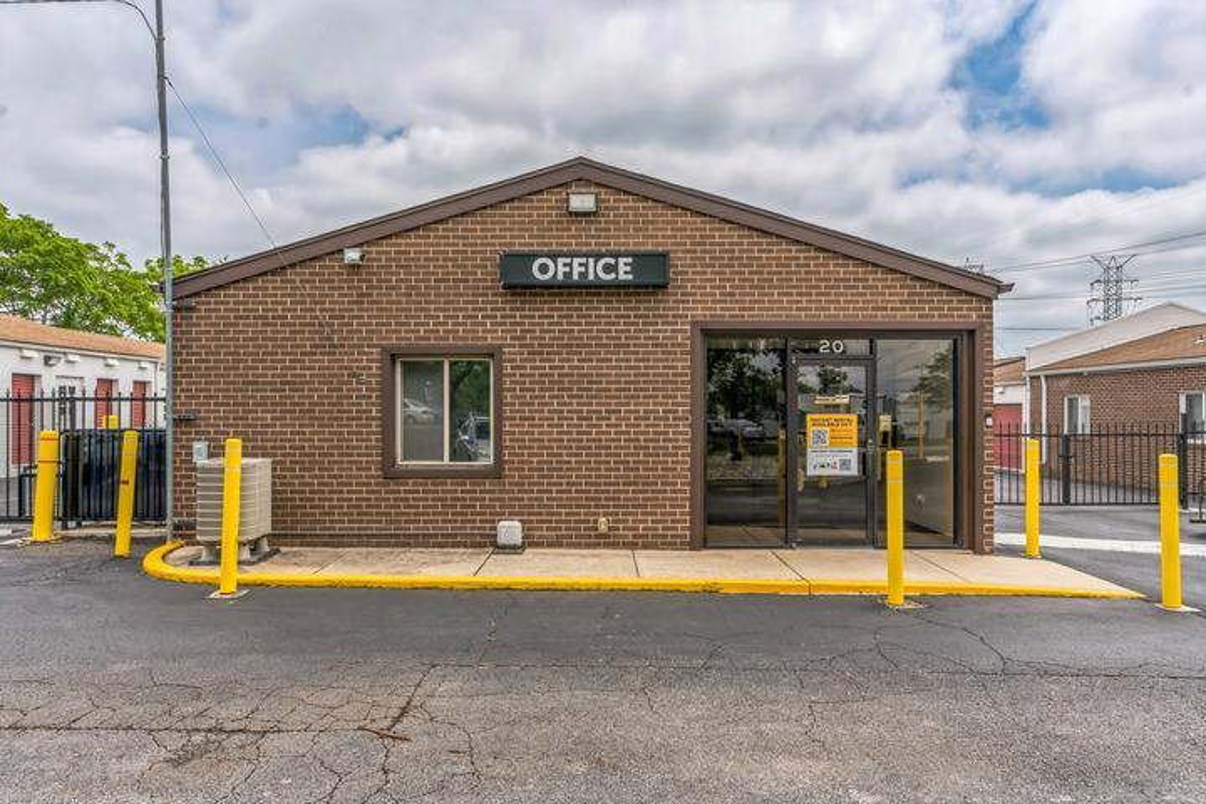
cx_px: 603
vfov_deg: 59.5
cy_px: 402
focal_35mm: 21
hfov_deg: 81.2
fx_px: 703
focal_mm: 21
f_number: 8
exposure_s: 1/1250
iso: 400
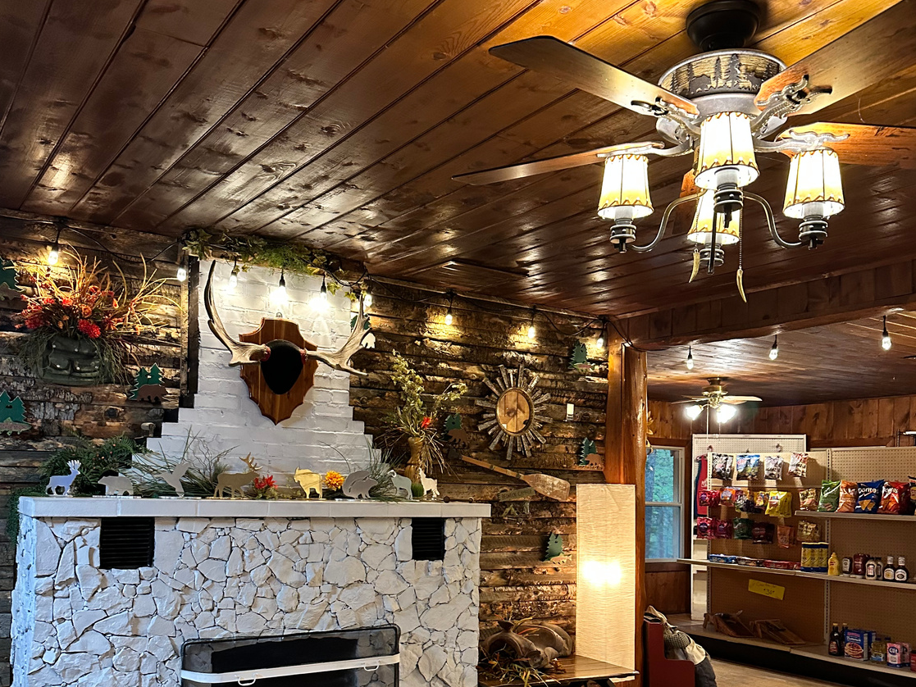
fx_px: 873
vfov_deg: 42.4
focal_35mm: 33
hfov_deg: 55.3
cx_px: 453
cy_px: 452
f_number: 1.78
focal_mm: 6.86
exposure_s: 1/60
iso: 640
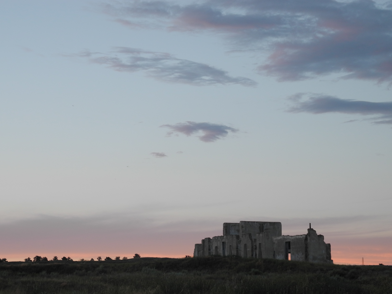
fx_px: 1234
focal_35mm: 109
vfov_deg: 13.6
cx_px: 192
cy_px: 168
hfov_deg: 18.0
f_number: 4.5
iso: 100
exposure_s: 1/40
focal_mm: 20.1
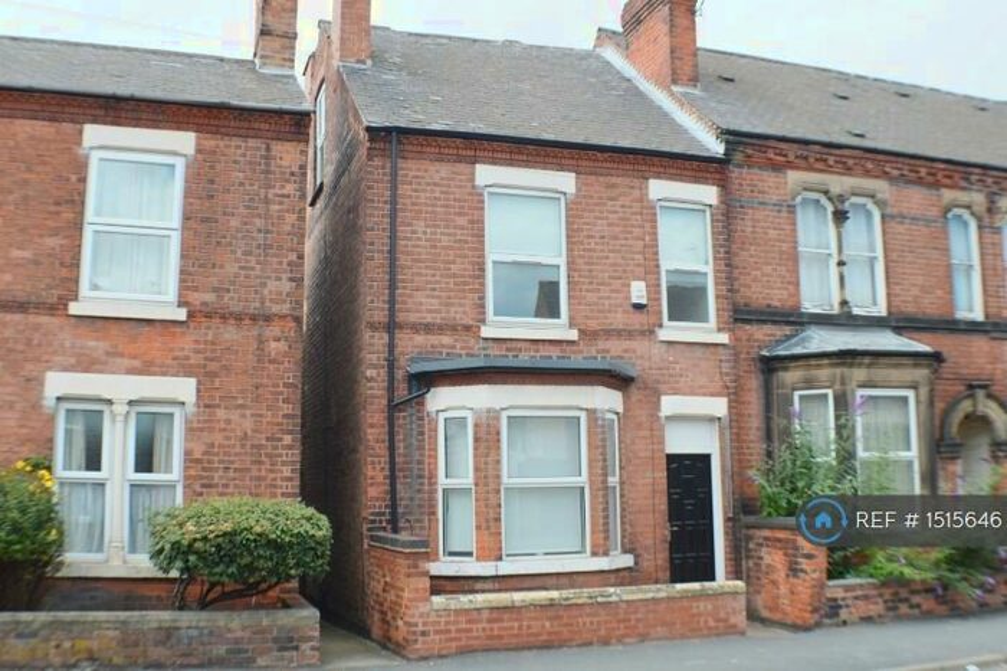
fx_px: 1342
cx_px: 504
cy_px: 336
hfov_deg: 41.1
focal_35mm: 48
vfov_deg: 28.0
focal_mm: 32
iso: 100
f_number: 7.1
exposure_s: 1/200
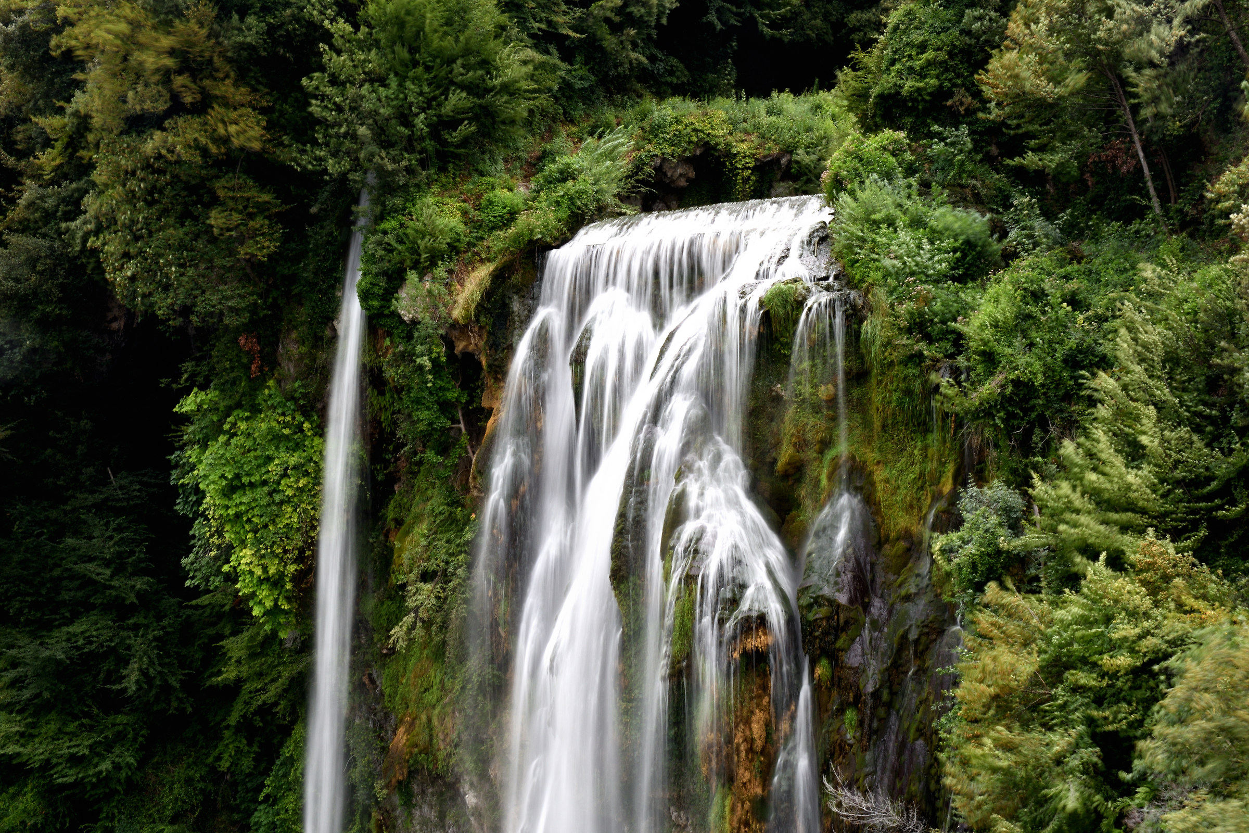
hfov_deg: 26.0
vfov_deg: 17.5
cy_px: 416
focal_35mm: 78
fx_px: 2706
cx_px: 624
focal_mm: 52
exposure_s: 1/5
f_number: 25
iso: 100
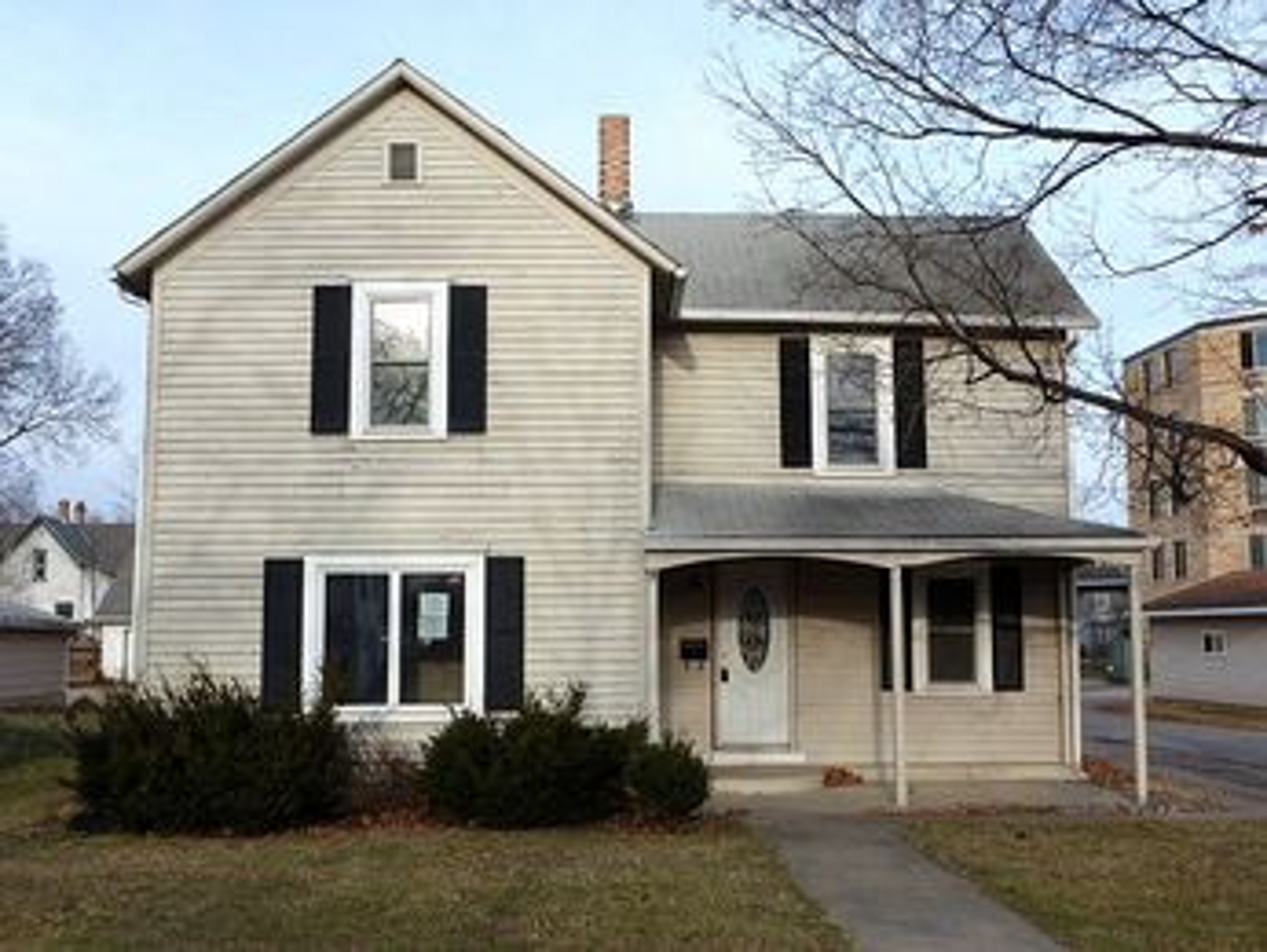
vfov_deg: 39.7
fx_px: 1319
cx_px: 634
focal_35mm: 36
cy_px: 476
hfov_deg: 51.3
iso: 100
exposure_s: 1/320
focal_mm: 6.4
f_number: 4
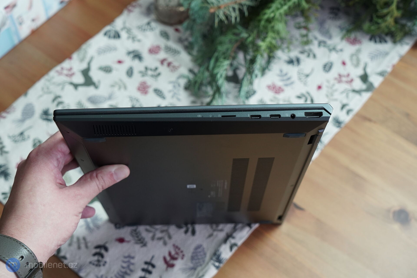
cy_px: 139
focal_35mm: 50
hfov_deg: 39.6
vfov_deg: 27.0
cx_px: 208
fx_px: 579
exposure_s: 1/125
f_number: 7.1
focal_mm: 50
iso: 2000
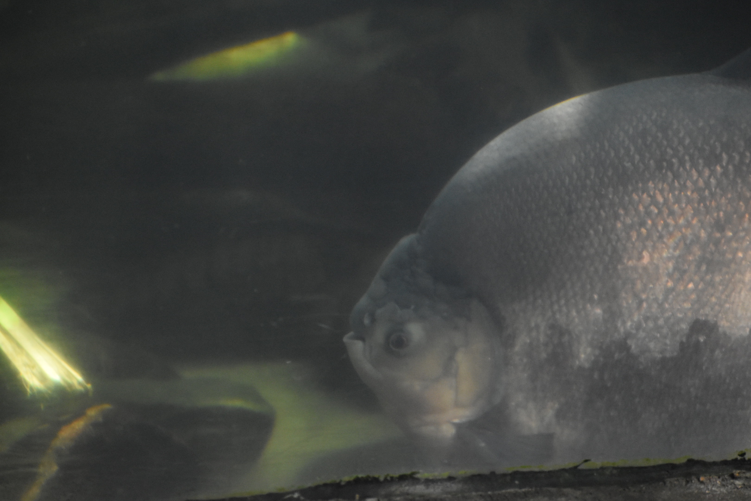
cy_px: 250
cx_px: 376
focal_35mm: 285
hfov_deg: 7.2
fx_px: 5945
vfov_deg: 4.8
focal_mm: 190
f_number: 5.3
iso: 3200
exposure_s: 1/160
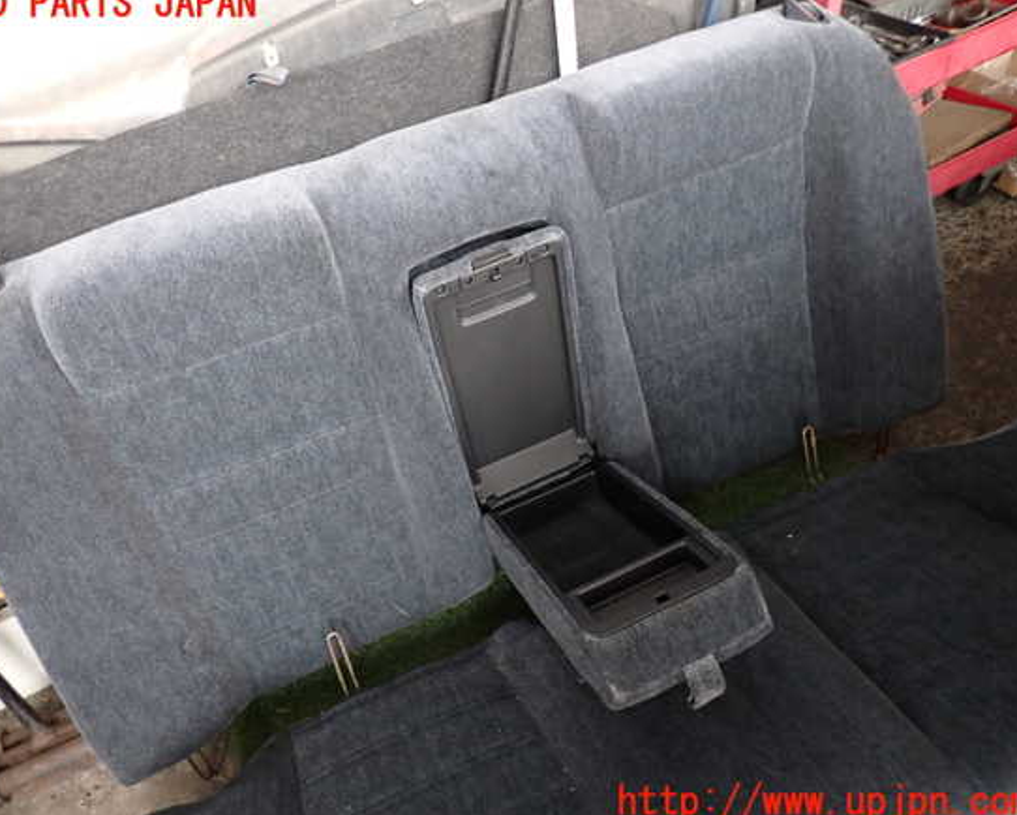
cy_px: 404
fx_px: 813
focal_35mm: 27
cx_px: 478
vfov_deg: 53.2
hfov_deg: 64.0
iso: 250
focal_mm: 4.5
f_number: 2
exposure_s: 1/30
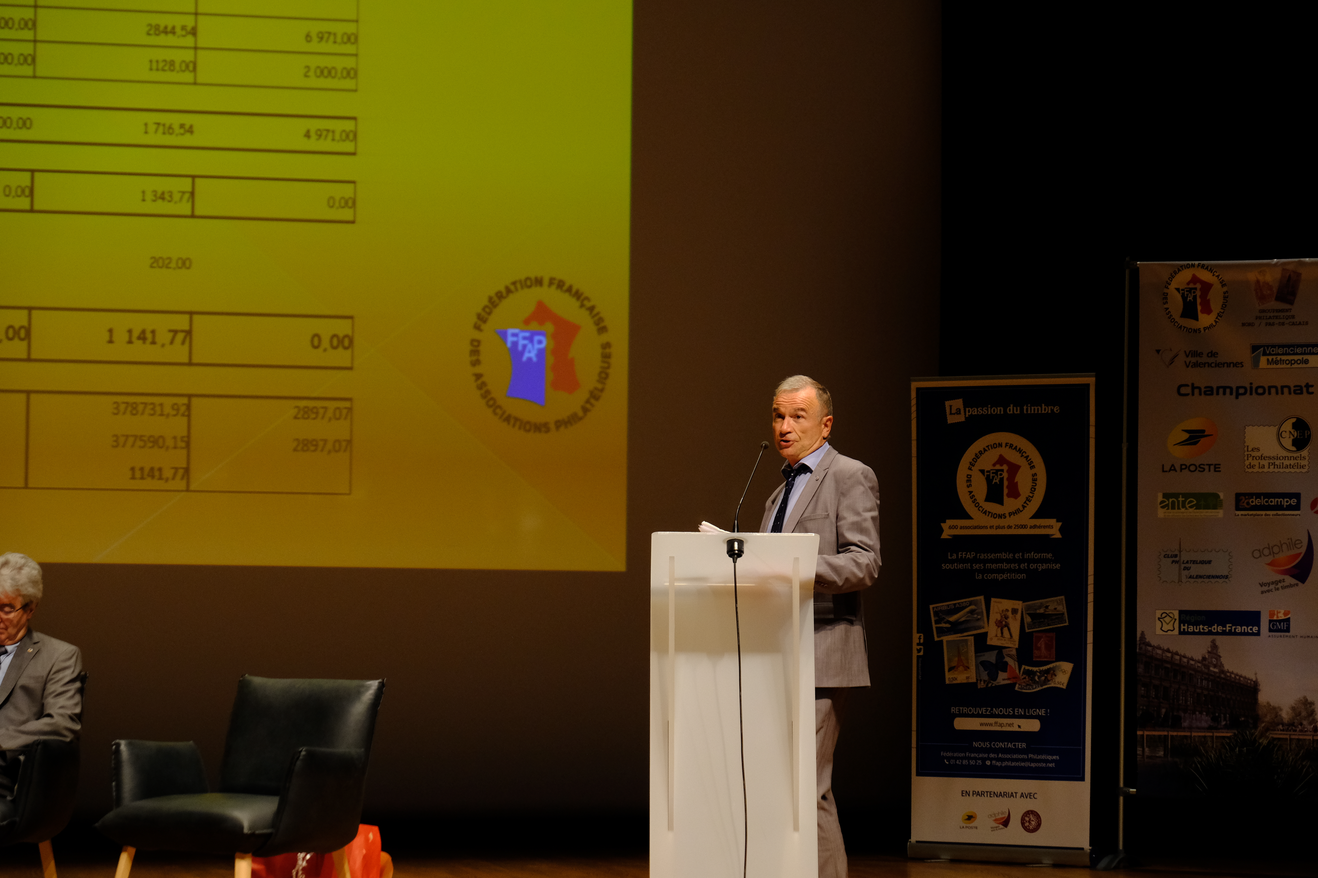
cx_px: 659
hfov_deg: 20.6
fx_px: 3624
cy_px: 439
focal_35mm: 99
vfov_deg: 13.8
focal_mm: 66.2
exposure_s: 1/75
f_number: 5.3
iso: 1600
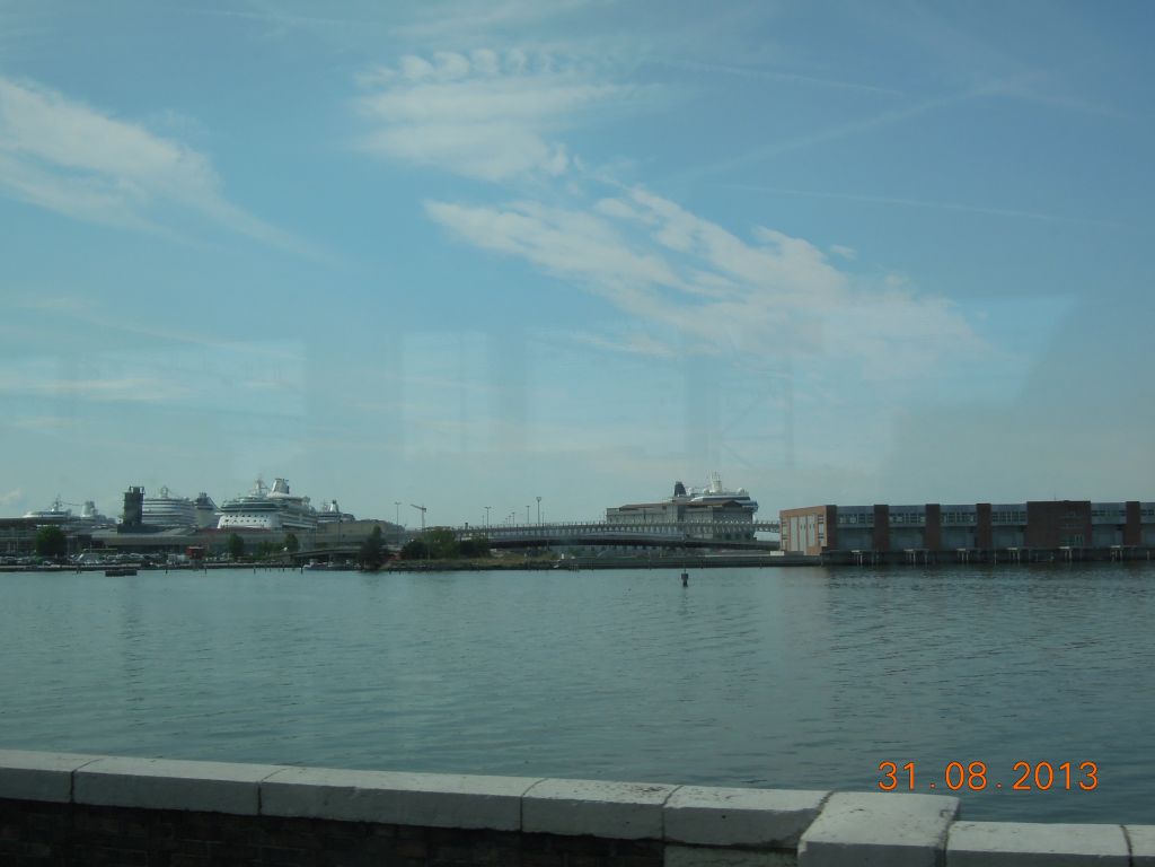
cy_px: 434
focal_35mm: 45
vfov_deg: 32.2
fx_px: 1501
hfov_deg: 42.1
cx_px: 578
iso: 160
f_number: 5.6
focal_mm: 8.1
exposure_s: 1/1250
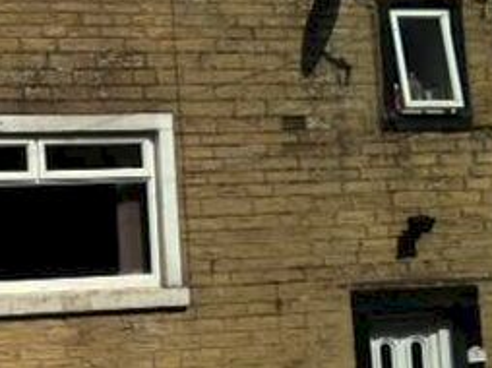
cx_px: -50
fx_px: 1292
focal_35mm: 91
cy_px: 183
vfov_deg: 16.2
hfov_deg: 20.5
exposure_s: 1/3195
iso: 50
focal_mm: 4.12
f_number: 2.4
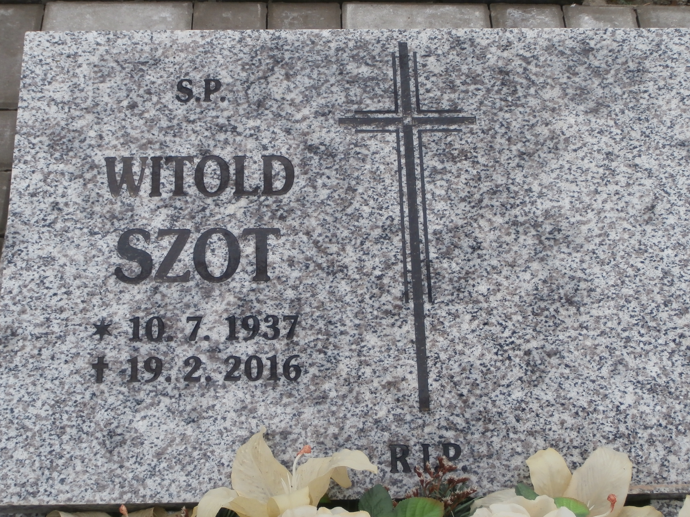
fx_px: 1276
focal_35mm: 64
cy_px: 213
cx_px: 309
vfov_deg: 22.9
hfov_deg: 30.2
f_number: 4.2
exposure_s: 1/160
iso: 100
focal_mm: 8.29
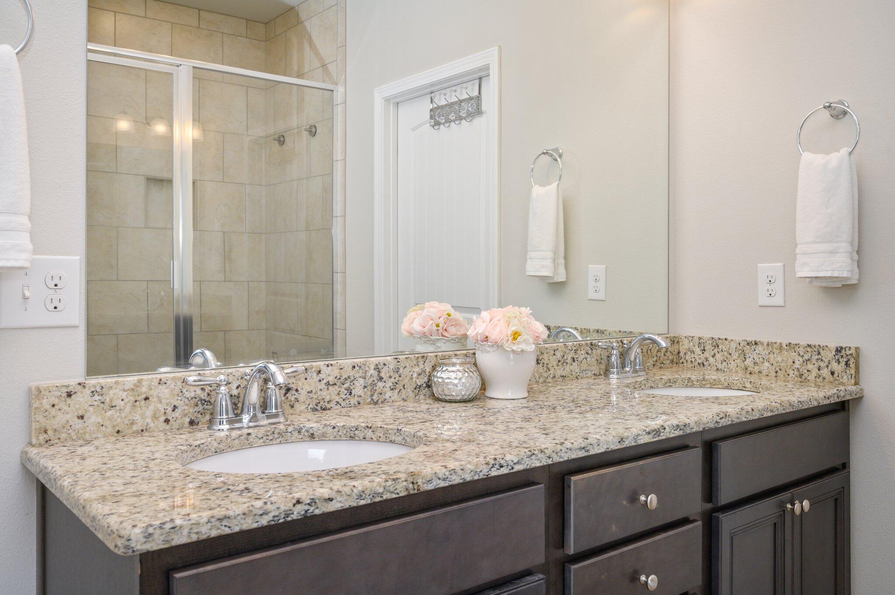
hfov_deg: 63.7
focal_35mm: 29
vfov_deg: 44.9
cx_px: 448
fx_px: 720
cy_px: 298
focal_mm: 29
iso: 320
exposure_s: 1/60
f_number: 9
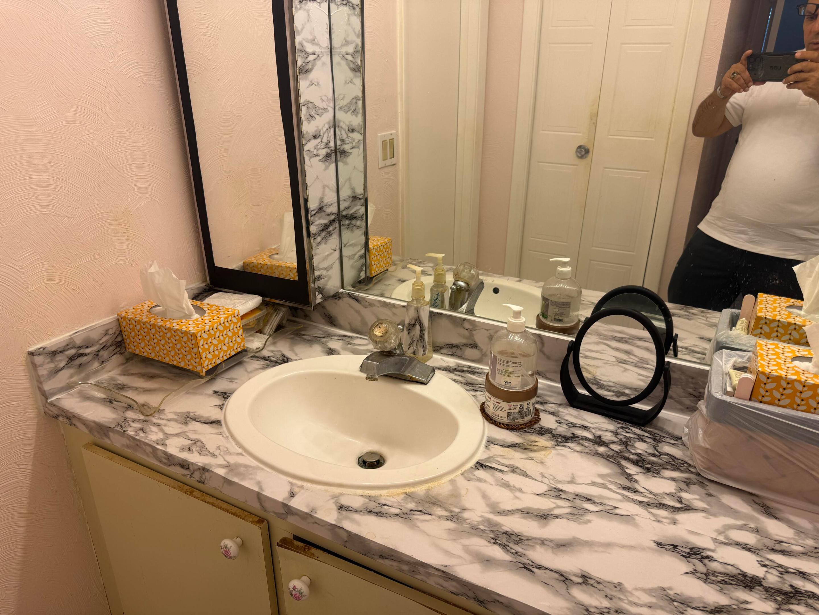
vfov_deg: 56.8
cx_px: 410
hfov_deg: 71.6
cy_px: 308
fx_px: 568
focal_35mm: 24
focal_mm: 6.76
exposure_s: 1/120
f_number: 1.78
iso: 50
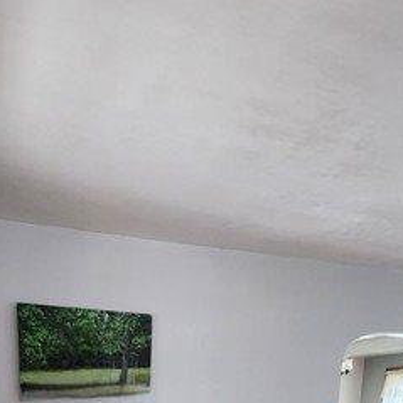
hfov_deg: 44.6
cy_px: 553
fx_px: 487
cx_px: 155
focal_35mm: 37
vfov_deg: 31.5
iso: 320
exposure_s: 1/60.2
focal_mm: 2.2
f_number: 2.2
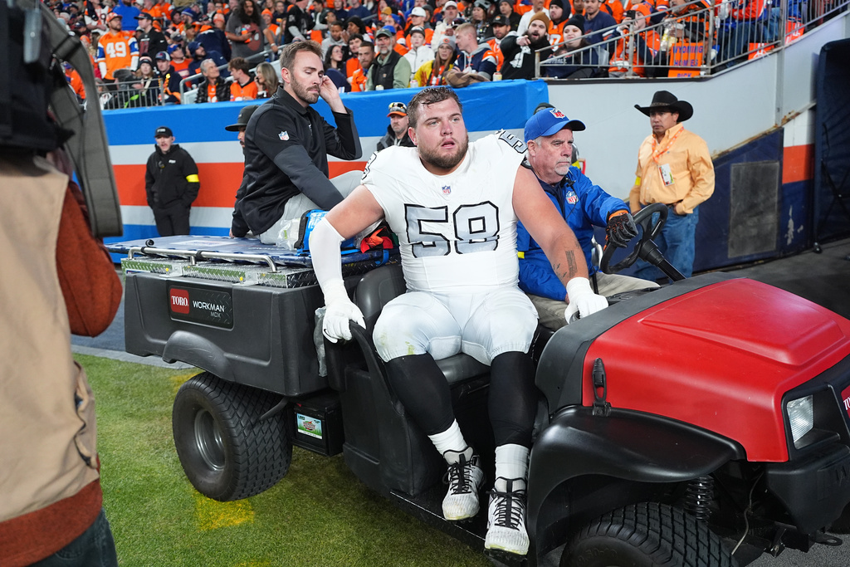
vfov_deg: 37.9
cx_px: 425
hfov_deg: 54.4
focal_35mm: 35
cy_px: 284
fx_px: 826
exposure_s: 1/2000
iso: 3200
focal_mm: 35
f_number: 3.2
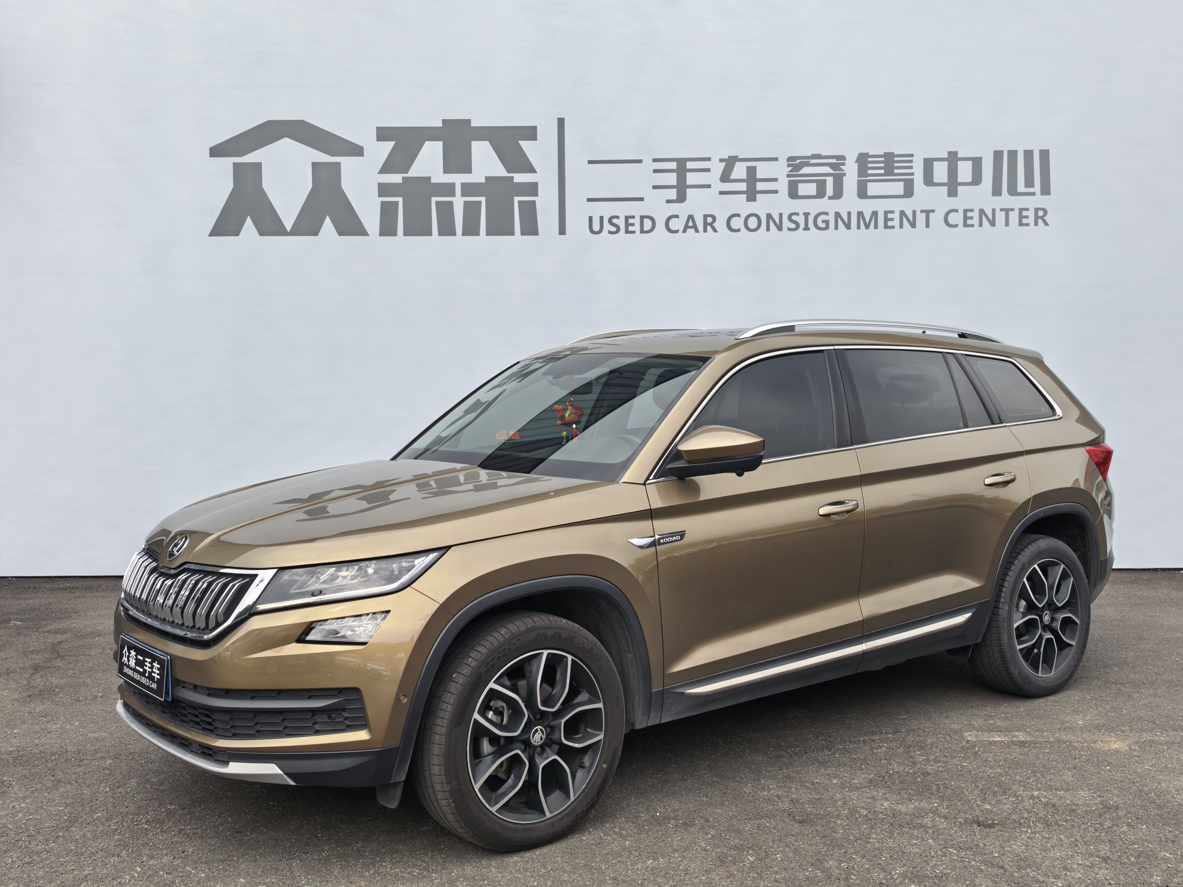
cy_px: 444
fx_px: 1230
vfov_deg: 39.7
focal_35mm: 36
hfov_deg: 51.4
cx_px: 592
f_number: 2
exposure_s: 1/2028
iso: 50
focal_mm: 5.75
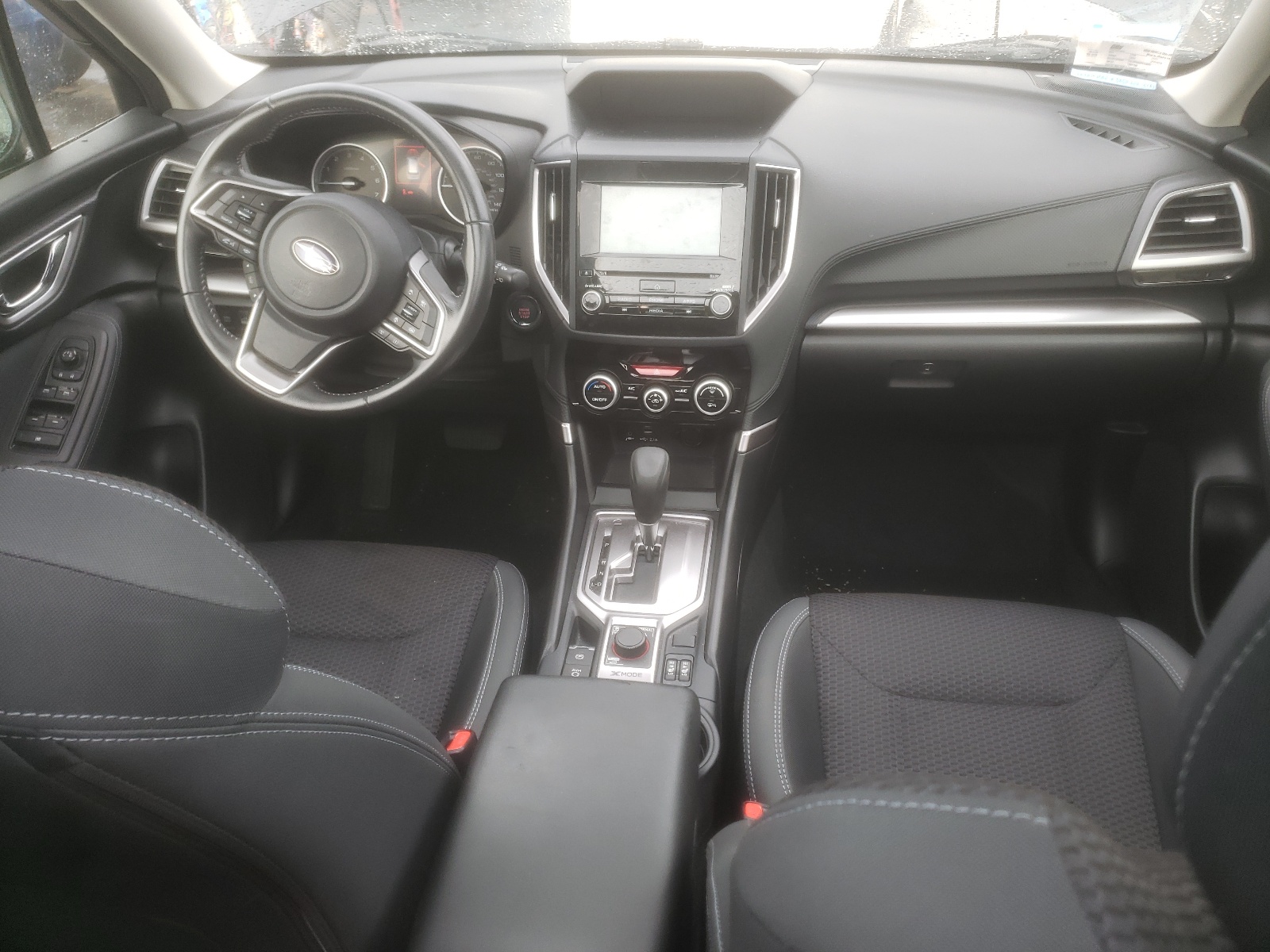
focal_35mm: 26
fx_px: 954
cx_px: 635
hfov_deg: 67.3
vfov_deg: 53.1
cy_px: 476
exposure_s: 1/60.2
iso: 74
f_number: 1.5
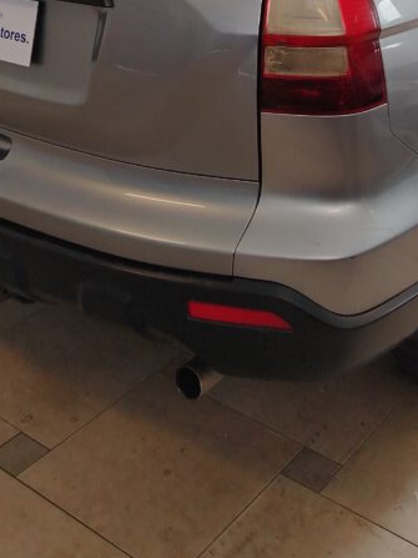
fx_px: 886
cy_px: -19
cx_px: 262
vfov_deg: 31.8
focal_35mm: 55
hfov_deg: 26.5
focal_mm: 5.25
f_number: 1.75
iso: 300
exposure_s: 1/100
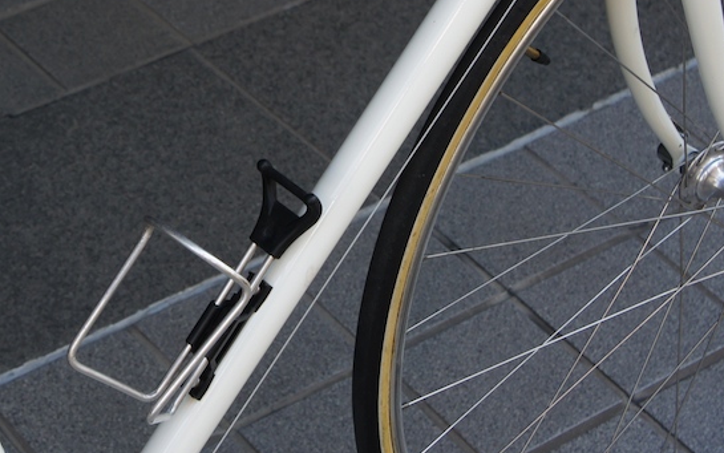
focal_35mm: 111
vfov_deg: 11.8
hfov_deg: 18.5
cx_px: 128
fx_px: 2195
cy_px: 142
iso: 200
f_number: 5.6
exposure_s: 1/80
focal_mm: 31
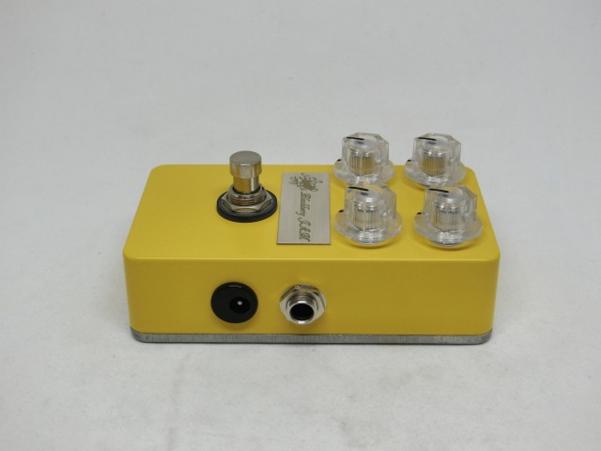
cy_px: 226
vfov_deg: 28.0
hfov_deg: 36.8
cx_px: 300
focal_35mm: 52
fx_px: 903
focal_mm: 9.3
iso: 100
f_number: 4.7
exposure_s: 1/125
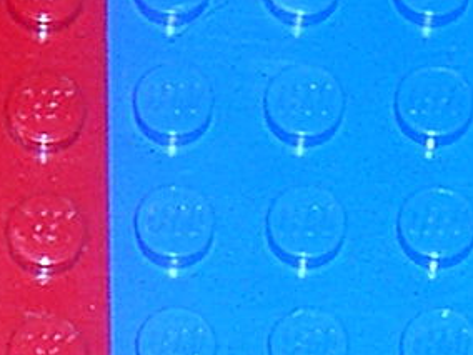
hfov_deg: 3.2
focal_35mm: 616
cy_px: 632
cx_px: 42
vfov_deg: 2.4
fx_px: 8417
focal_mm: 16.3
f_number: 4
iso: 100
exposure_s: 1/60
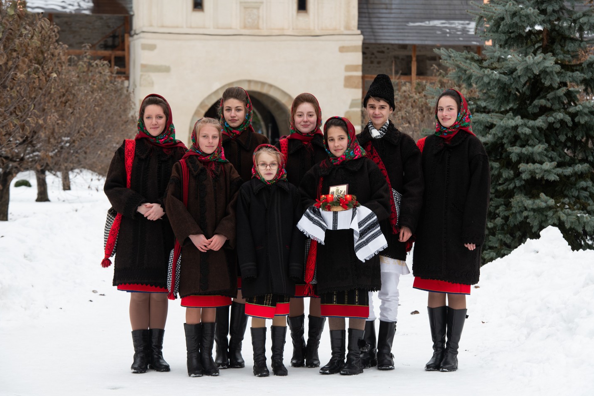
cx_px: 298
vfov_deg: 10.9
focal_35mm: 126
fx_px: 2079
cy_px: 199
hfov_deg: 16.3
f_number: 8
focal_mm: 125
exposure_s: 1/30
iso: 200
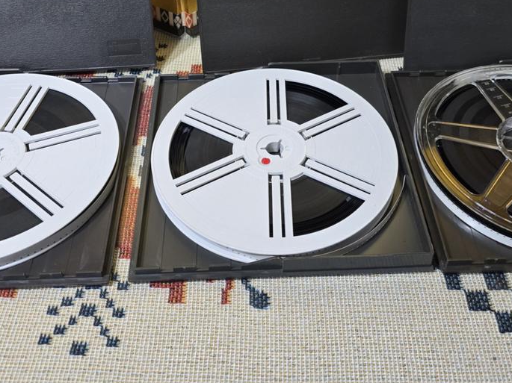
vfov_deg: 32.6
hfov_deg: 43.9
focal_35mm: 43
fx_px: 636
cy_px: 74
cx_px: 268
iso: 500
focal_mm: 6.3
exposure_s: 1/120
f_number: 1.7
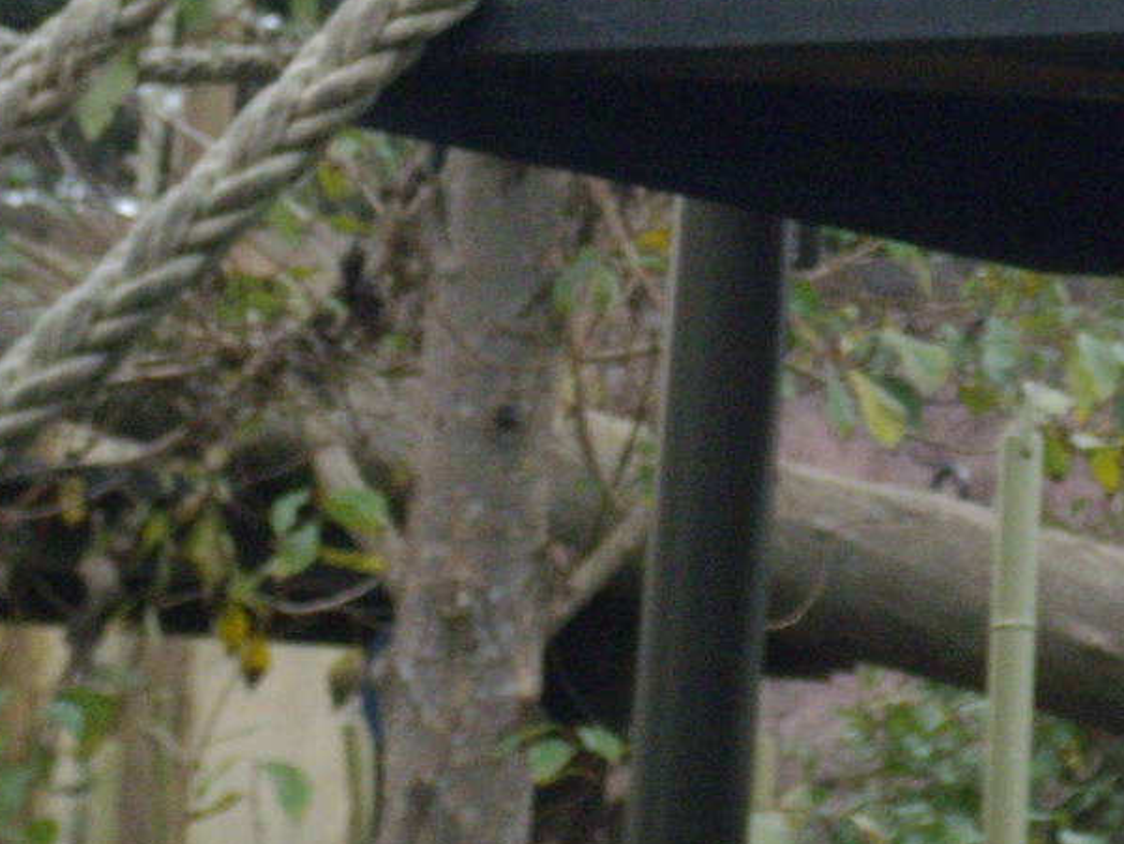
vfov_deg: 5.0
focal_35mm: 298
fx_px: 9678
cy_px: -268
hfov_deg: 6.6
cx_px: 1199
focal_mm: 18.6
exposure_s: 1/125
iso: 245
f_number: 5.2
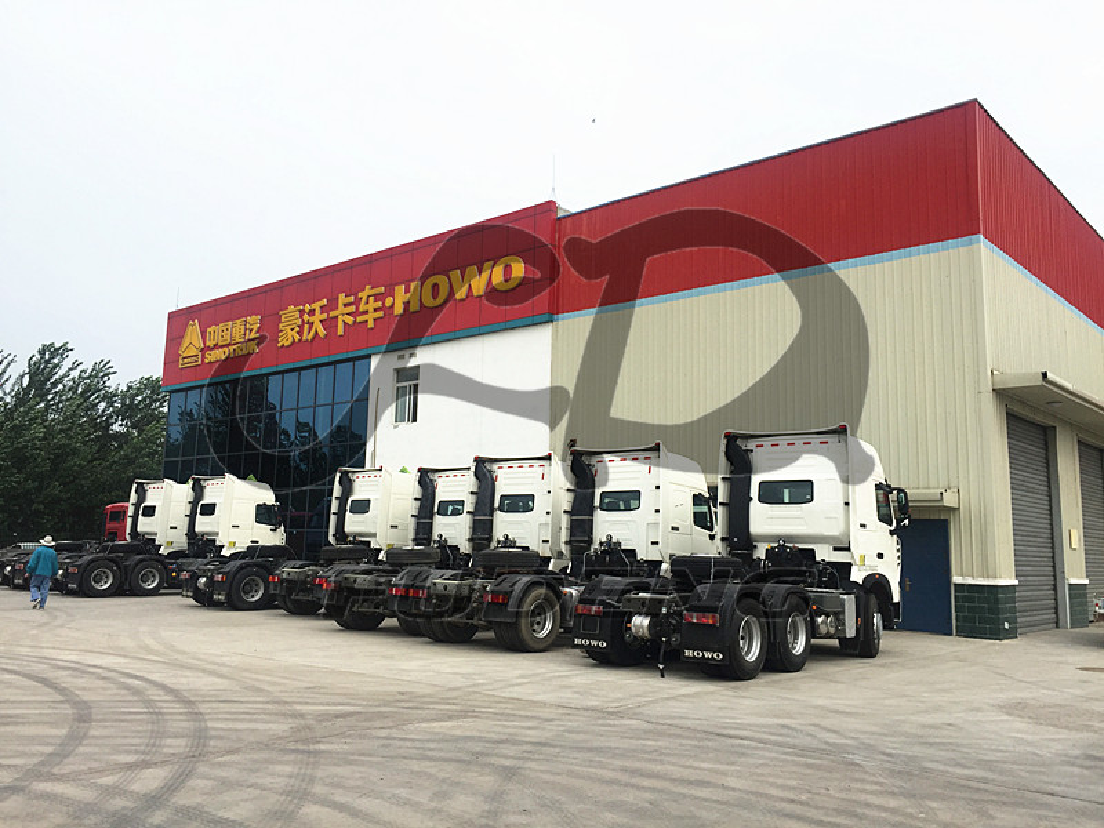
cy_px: 414
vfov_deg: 48.2
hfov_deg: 61.7
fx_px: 925
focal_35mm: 29
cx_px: 552
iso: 32
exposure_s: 1/1647
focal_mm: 4.15
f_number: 2.2
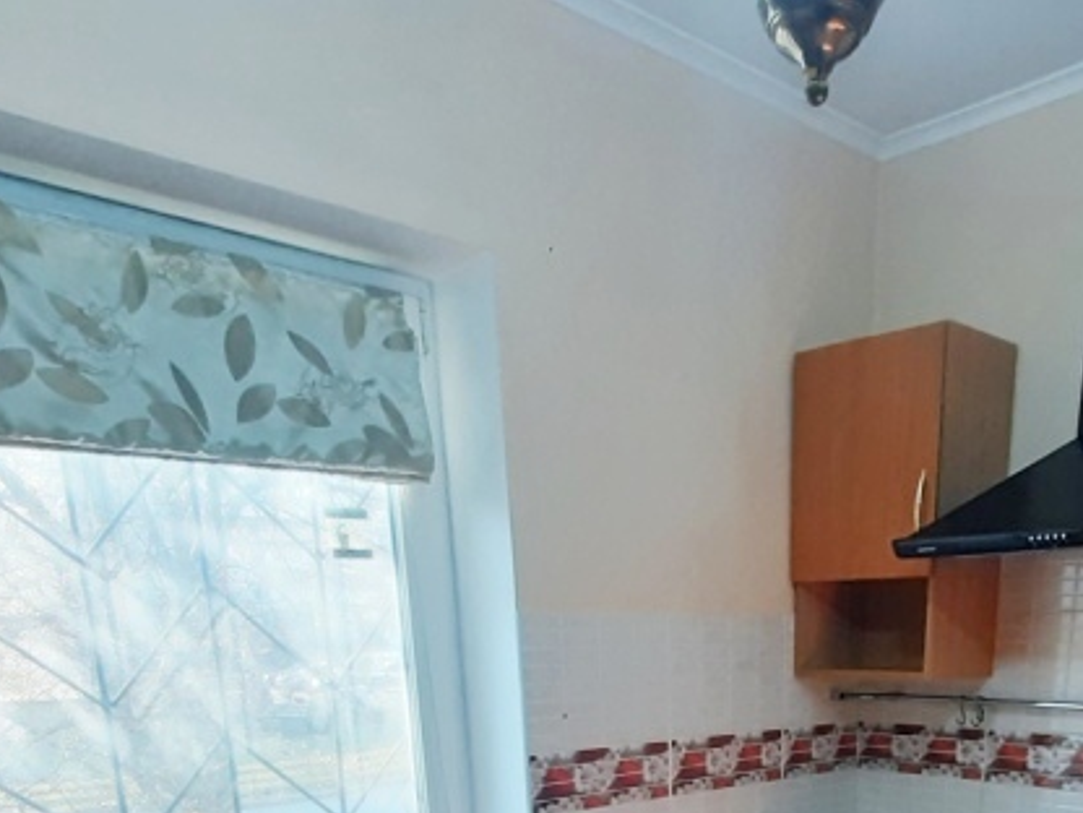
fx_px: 1001
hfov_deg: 56.2
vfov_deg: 34.4
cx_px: 672
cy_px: 998
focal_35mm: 32
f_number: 2.2
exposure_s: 1/50
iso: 80
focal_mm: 1.42
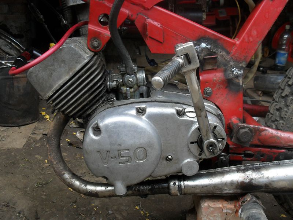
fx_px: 322
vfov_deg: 37.7
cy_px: 110
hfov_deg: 49.0
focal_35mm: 38
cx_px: 146
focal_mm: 6.3
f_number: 2.8
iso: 80
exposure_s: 1/90
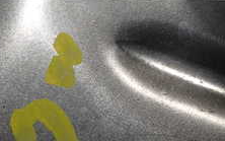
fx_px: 528
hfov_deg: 23.8
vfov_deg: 14.4
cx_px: 174
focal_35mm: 86
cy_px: -53
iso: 100
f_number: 3.2
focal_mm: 5.4
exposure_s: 1/80
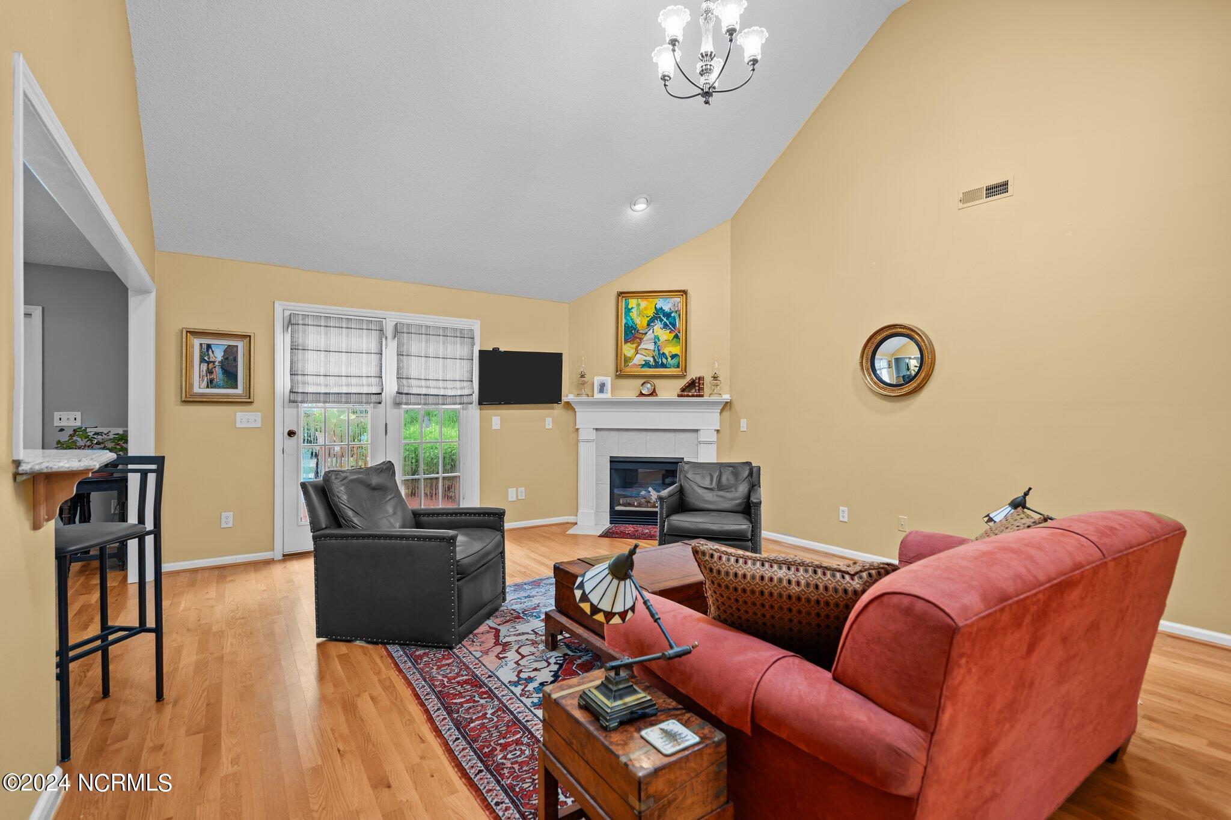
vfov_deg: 73.7
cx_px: 616
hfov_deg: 96.7
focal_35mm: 16
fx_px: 547
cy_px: 410
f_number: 4
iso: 400
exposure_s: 1/3
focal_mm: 16
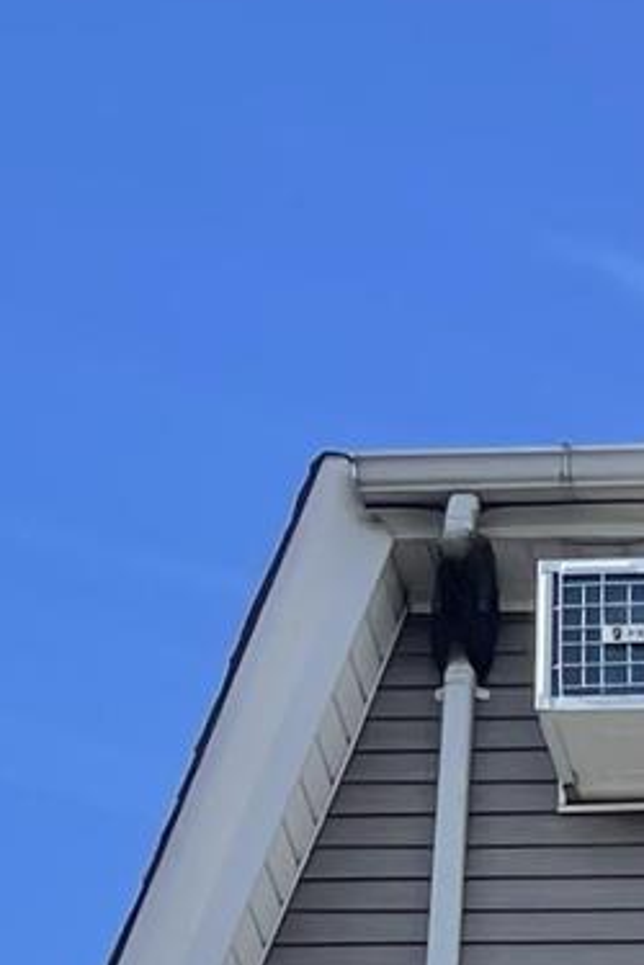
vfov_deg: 9.7
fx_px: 4454
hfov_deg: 7.9
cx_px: 1334
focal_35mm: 166
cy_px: 2844
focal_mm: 4.2
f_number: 1.6
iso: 32
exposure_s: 1/2053
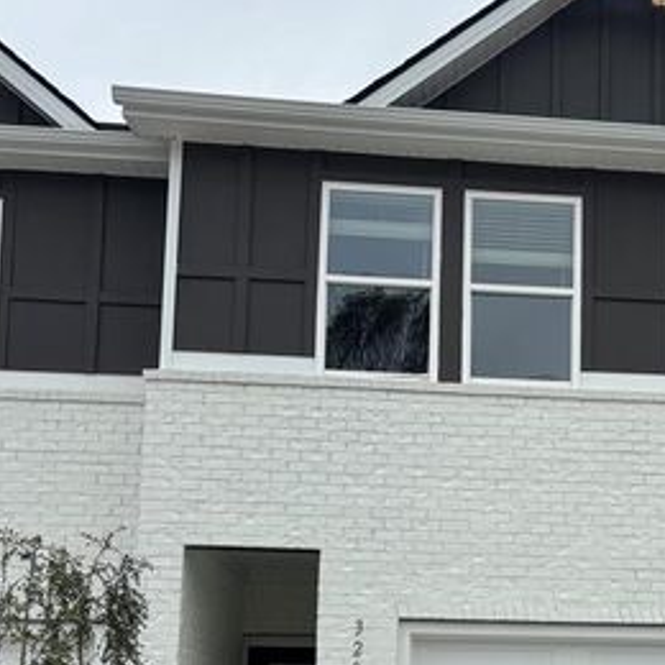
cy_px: 584
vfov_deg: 28.1
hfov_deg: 28.0
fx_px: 1282
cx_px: 596
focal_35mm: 59
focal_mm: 5.96
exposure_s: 1/4425
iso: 50
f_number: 1.6
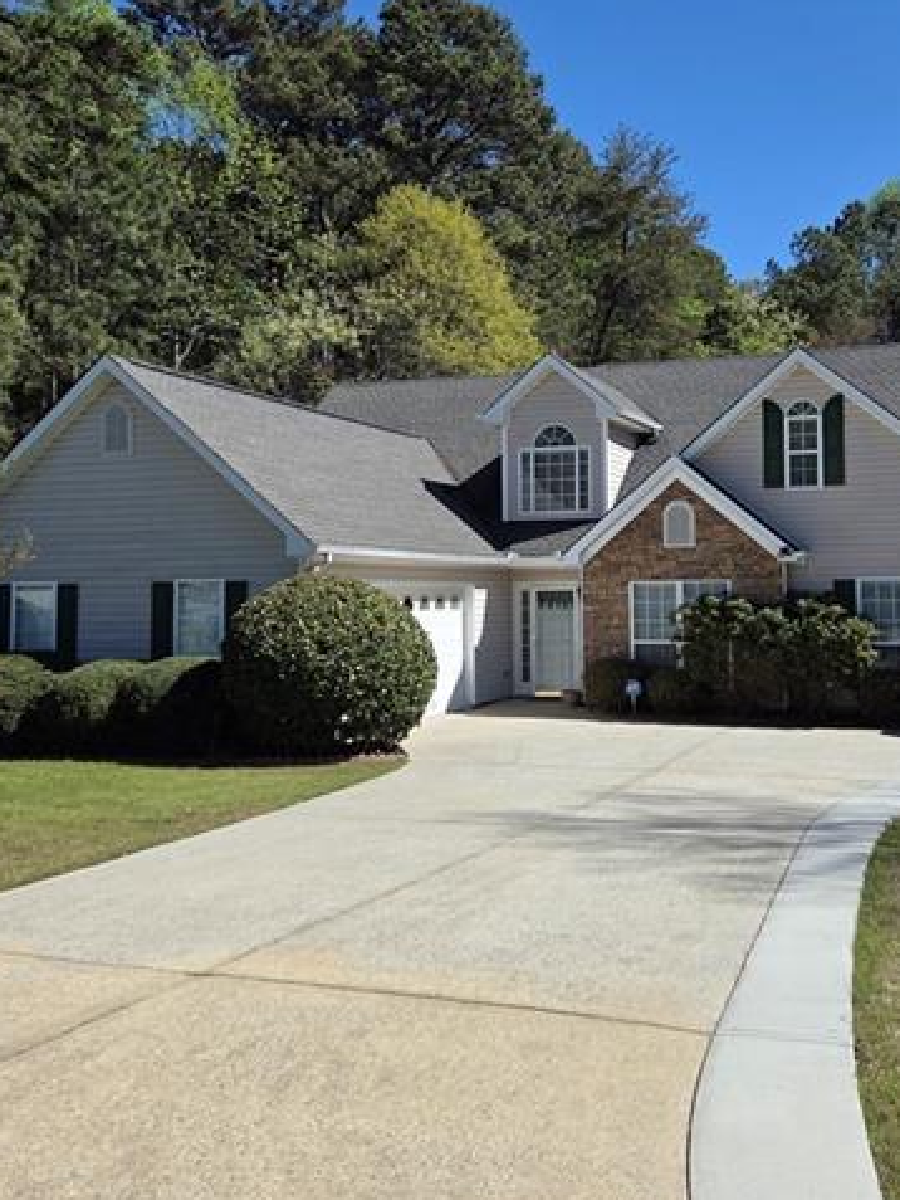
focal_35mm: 37
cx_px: 535
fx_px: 1282
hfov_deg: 38.5
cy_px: 498
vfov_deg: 49.9
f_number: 1.8
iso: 80
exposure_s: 1/5862
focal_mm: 5.4
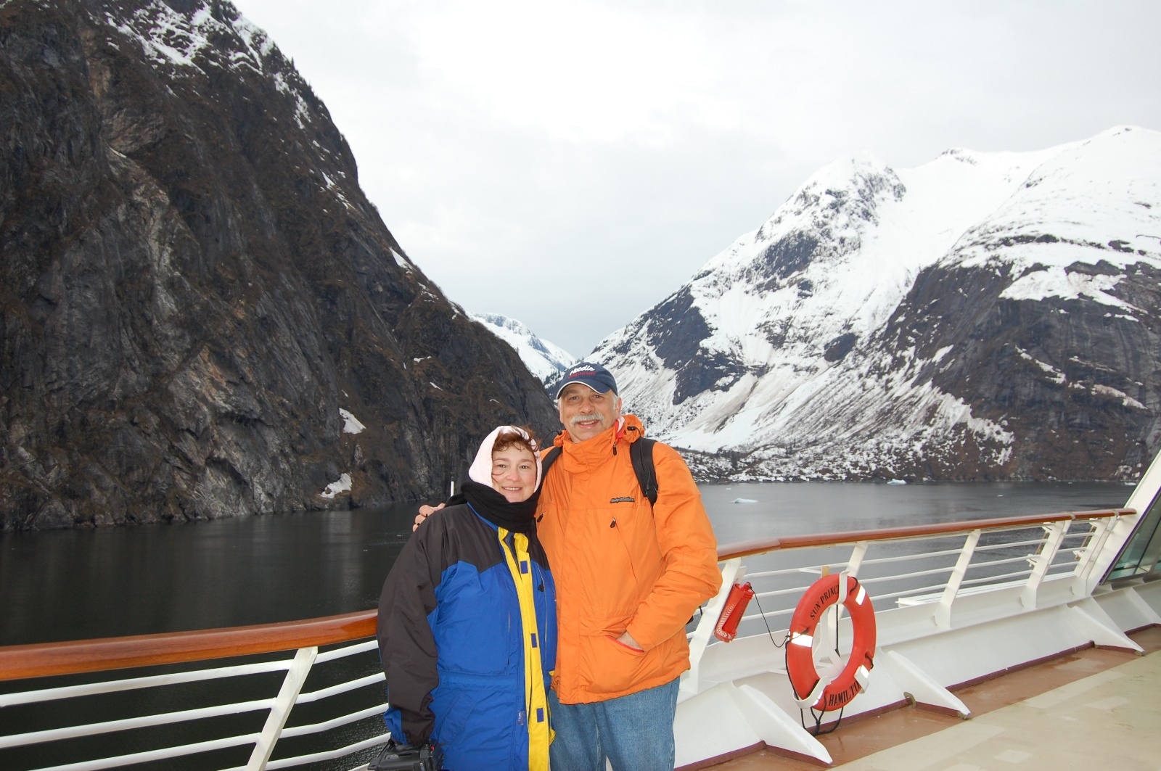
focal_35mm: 30
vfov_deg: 43.5
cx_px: 580
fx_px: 966
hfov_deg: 62.0
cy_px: 386
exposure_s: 1/500
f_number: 5.6
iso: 360
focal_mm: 20
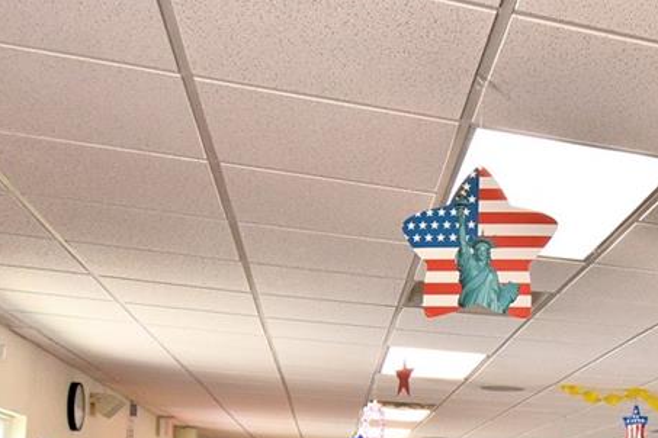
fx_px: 969
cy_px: 483
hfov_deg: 32.0
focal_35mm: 53
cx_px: 764
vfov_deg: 23.9
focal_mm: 10
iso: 400
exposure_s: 1/40
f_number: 4.5
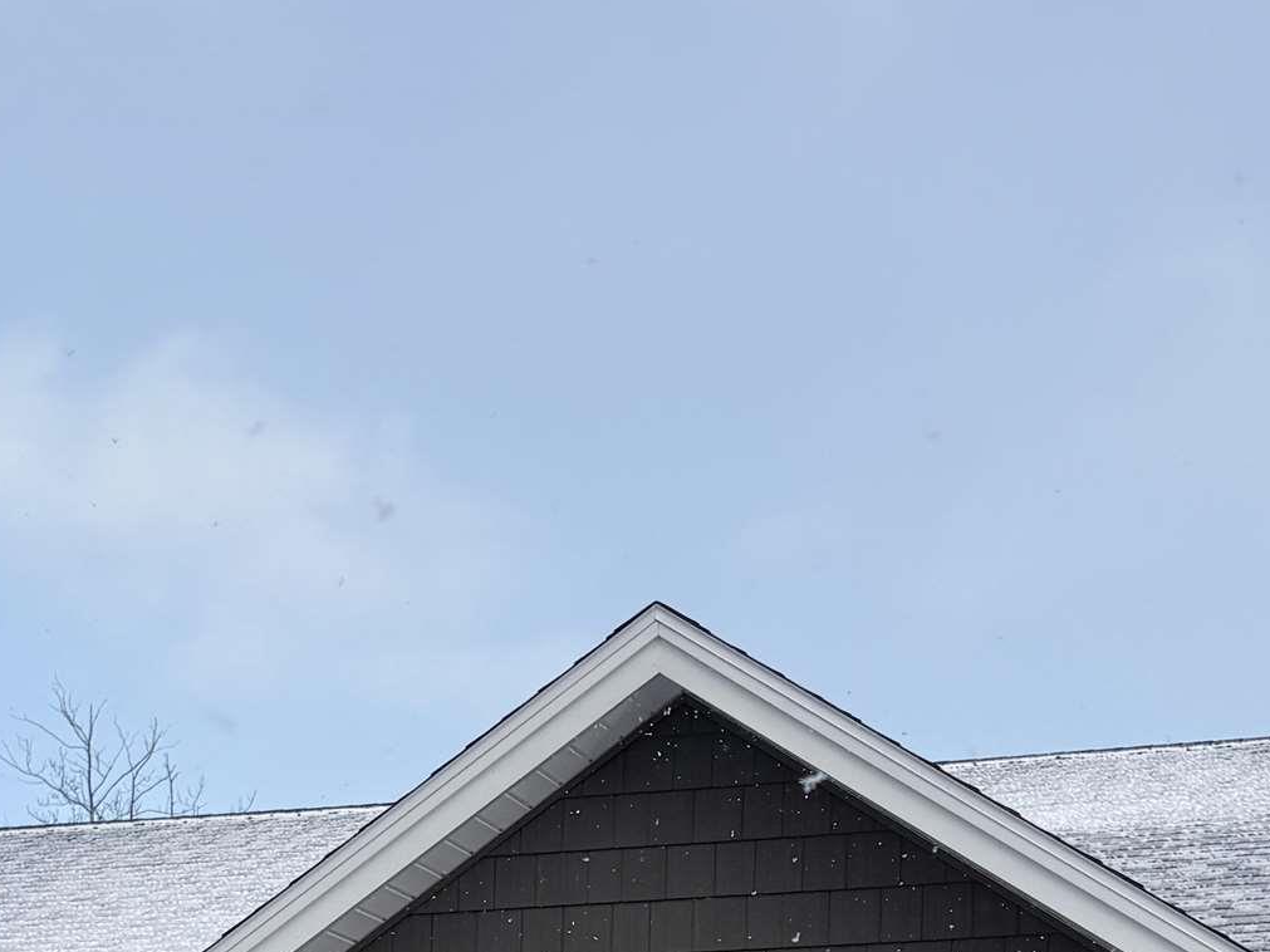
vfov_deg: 17.4
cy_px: 1282
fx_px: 2898
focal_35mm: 79
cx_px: 510
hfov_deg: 24.7
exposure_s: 1/1706
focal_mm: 5.96
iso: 50
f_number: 1.6
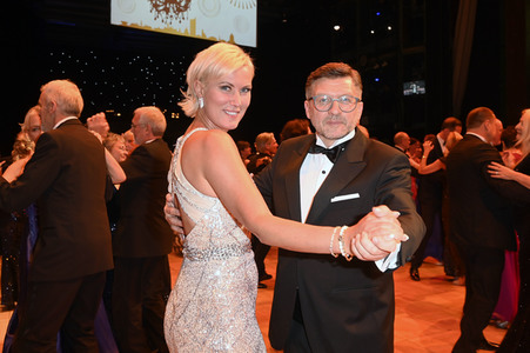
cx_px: 265
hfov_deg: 60.3
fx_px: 456
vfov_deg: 42.3
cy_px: 176
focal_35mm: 31
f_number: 5.6
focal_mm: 31
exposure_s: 1/125
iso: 2000
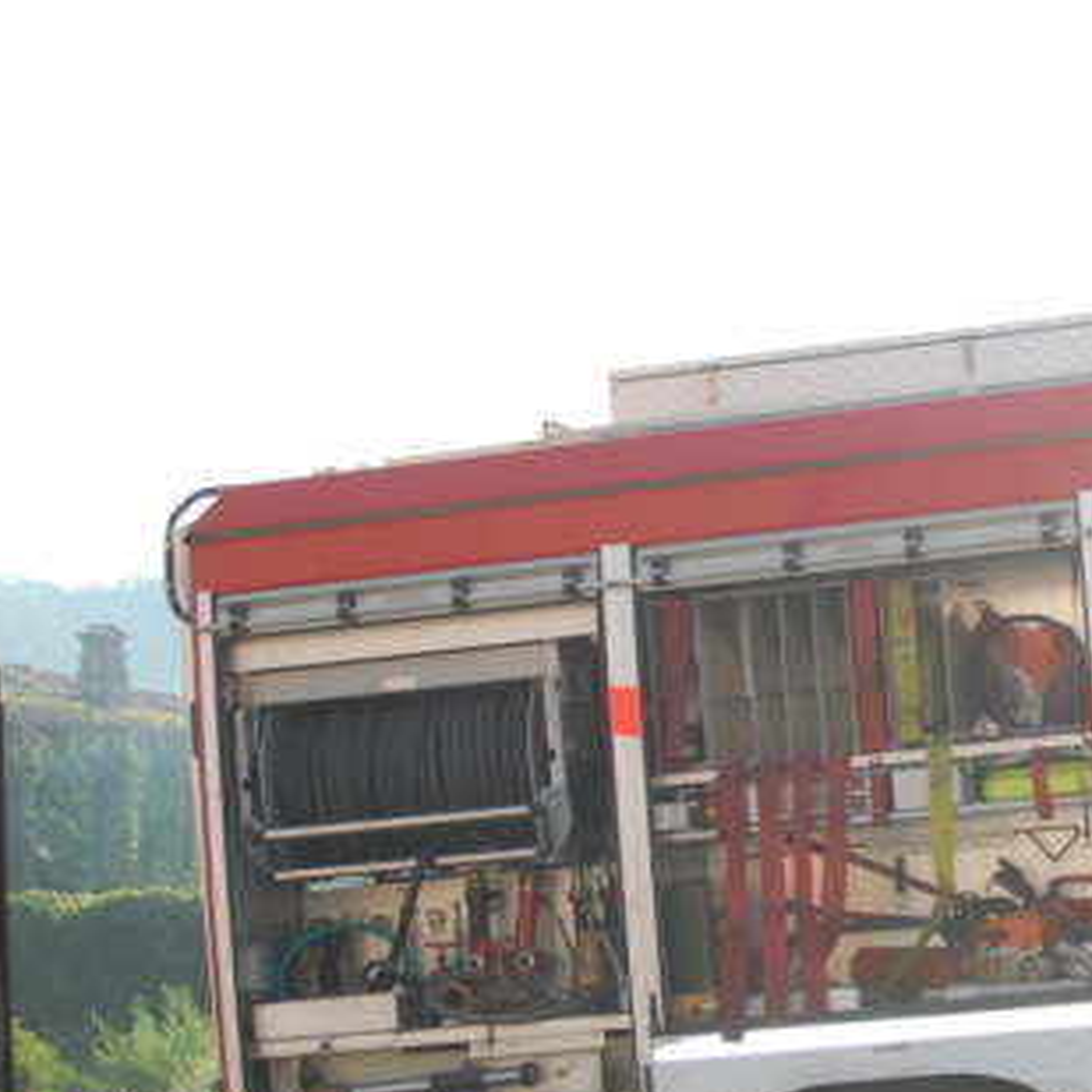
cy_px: 756
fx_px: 3103
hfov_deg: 19.5
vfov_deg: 19.9
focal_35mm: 87
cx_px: 1057
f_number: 5.6
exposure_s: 1/500
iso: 320
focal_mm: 31
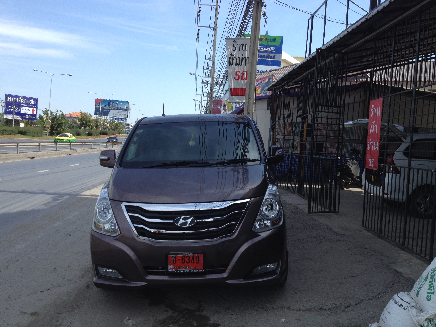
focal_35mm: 35
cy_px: 164
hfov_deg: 52.6
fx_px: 441
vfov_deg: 40.7
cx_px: 218
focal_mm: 4.28
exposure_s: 1/1062
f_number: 2.4
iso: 50
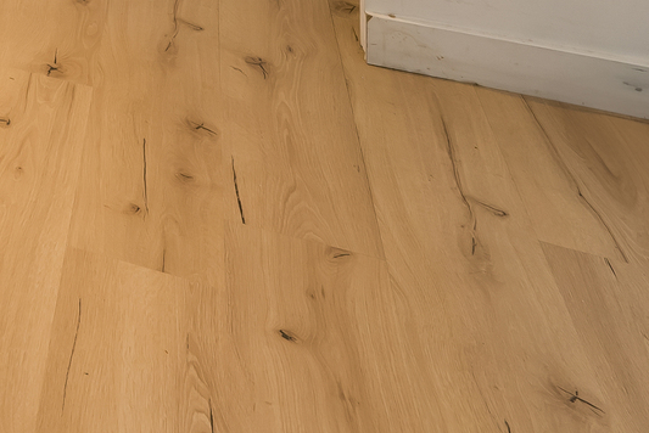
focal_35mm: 63
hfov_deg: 23.1
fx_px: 1136
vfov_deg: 15.2
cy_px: -535
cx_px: -412
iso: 250
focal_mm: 14
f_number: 8
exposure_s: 1/4
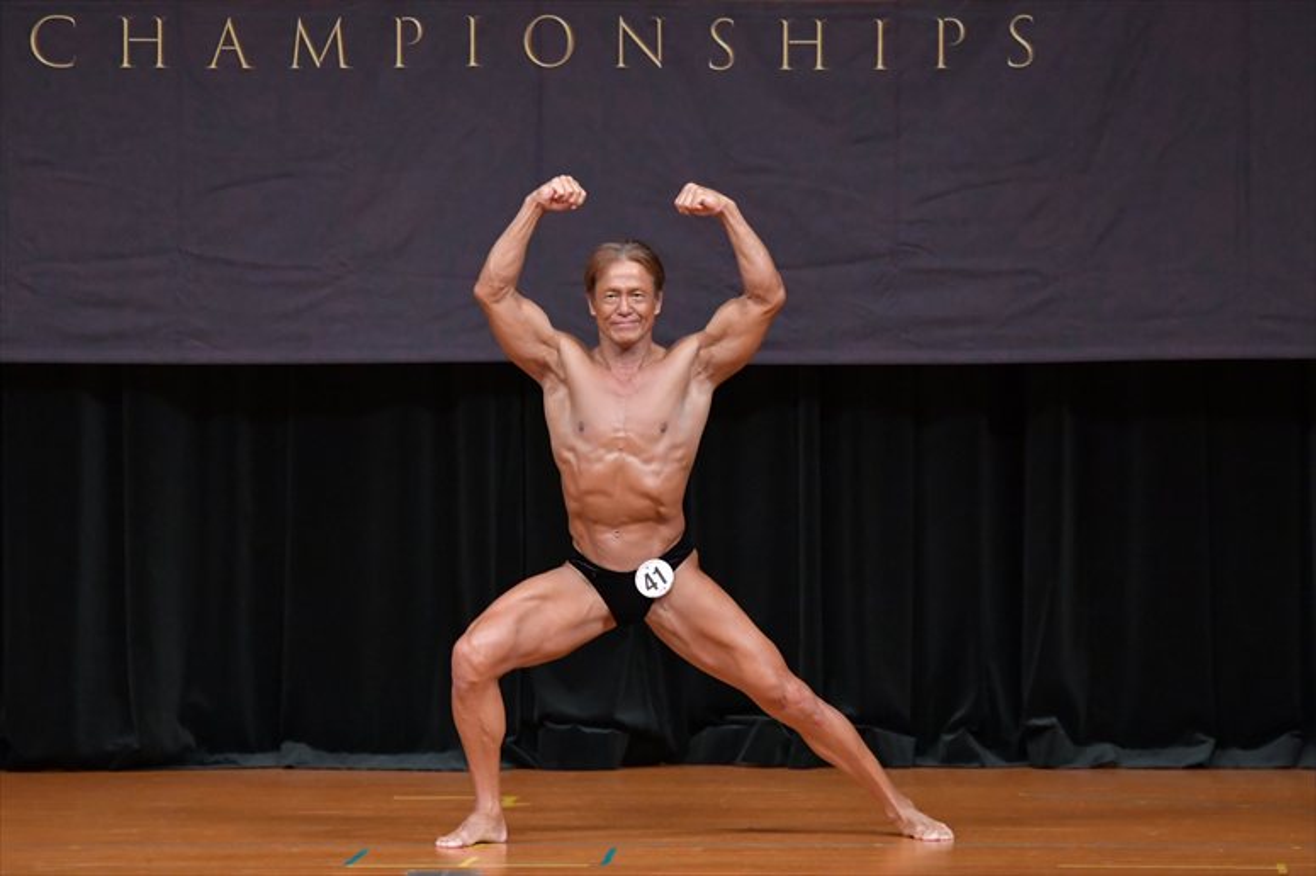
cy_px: 438
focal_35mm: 270
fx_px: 9865
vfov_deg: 5.1
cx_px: 658
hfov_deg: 7.6
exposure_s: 1/400
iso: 5000
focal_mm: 180
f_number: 5.6
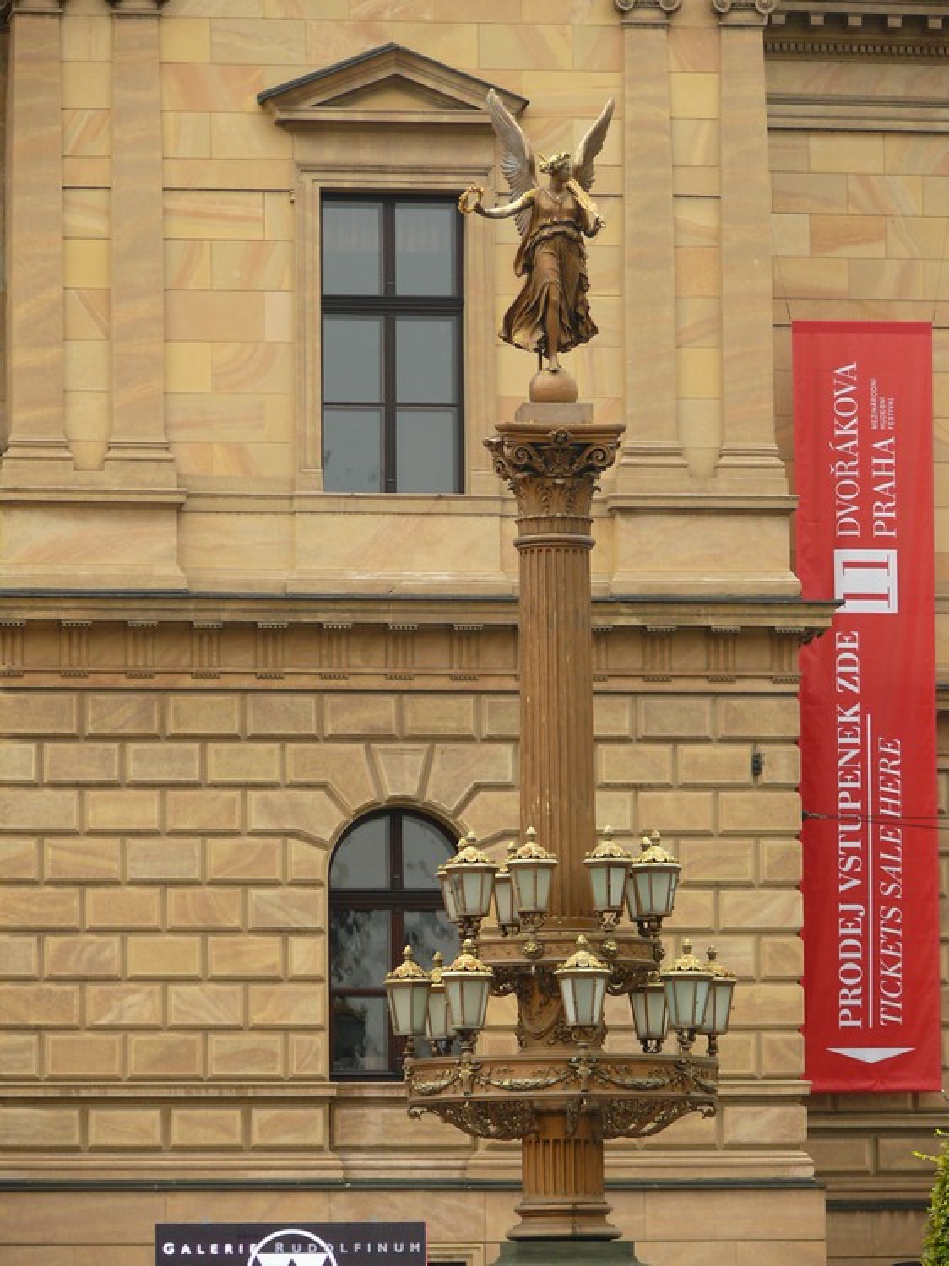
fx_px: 6583
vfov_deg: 11.0
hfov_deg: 8.2
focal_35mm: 180
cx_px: 474
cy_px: 633
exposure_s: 1/40
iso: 100
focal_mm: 38.1
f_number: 3.6
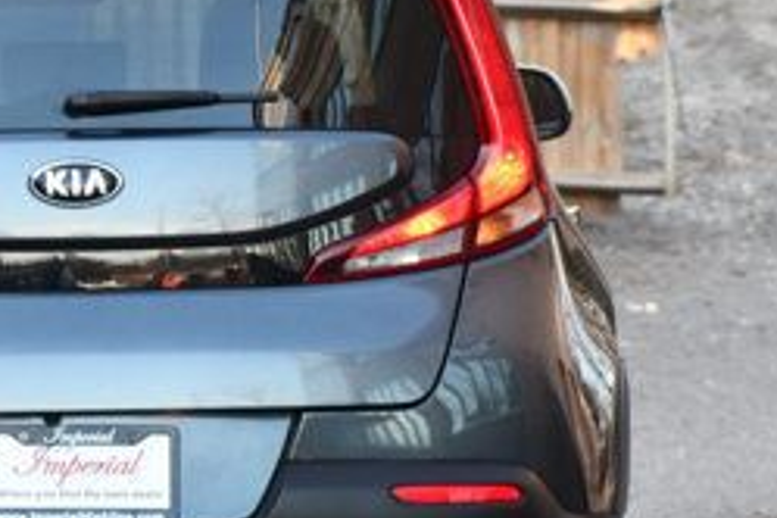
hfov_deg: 6.2
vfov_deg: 4.1
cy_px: 251
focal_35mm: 332
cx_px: 47
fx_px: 7165
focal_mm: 86
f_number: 4.8
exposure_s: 1/160
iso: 800
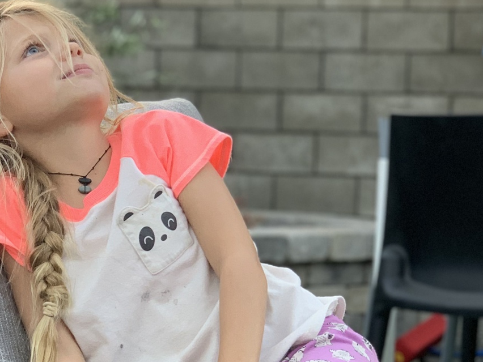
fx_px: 1702
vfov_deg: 12.1
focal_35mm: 122
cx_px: 47
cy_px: 266
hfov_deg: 15.9
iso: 100
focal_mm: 6
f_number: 2.4
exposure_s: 1/122
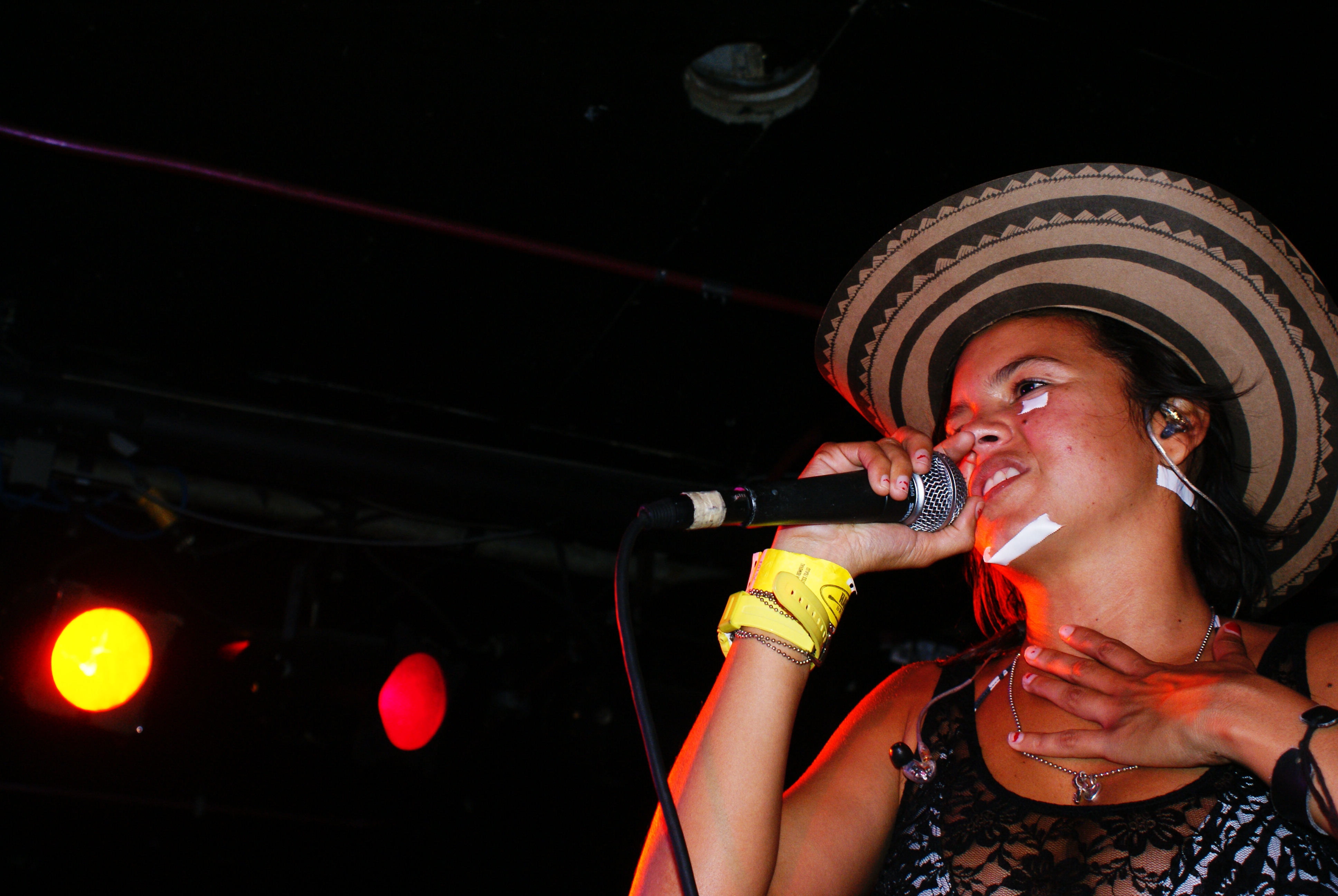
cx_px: 669
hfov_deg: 46.3
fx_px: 1563
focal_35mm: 42
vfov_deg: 32.0
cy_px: 448
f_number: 5.6
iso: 400
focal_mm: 28
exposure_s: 1/60
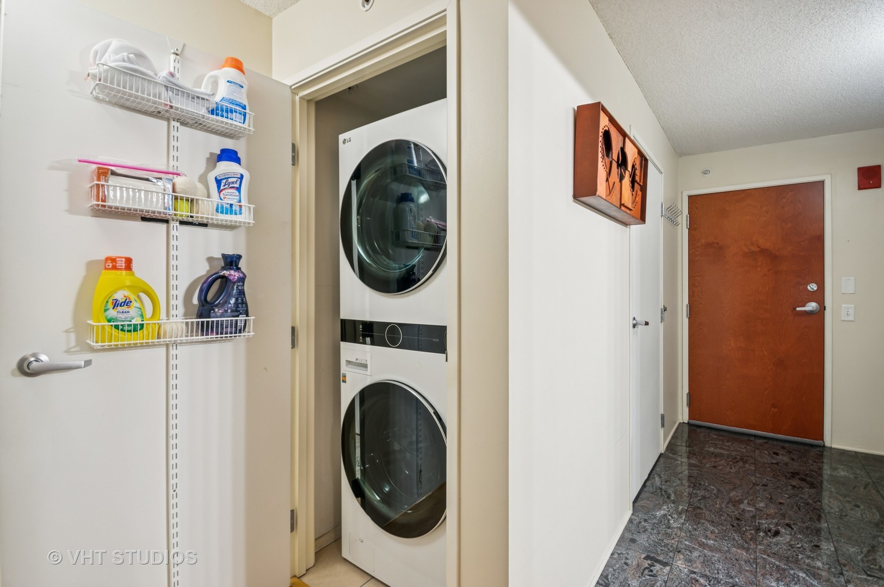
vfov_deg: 77.2
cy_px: 294
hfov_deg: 100.4
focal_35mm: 15
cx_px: 442
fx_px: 368
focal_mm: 10
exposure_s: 1/1.25
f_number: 11
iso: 200
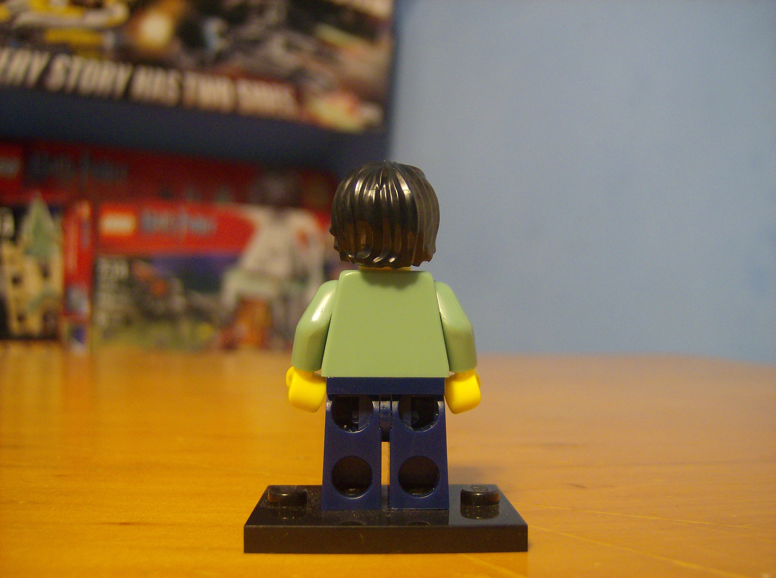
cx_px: 388
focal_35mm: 36
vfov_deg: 39.5
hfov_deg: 51.5
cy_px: 289
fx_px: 805
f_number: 2.8
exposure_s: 1/4.31
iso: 200
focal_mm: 6
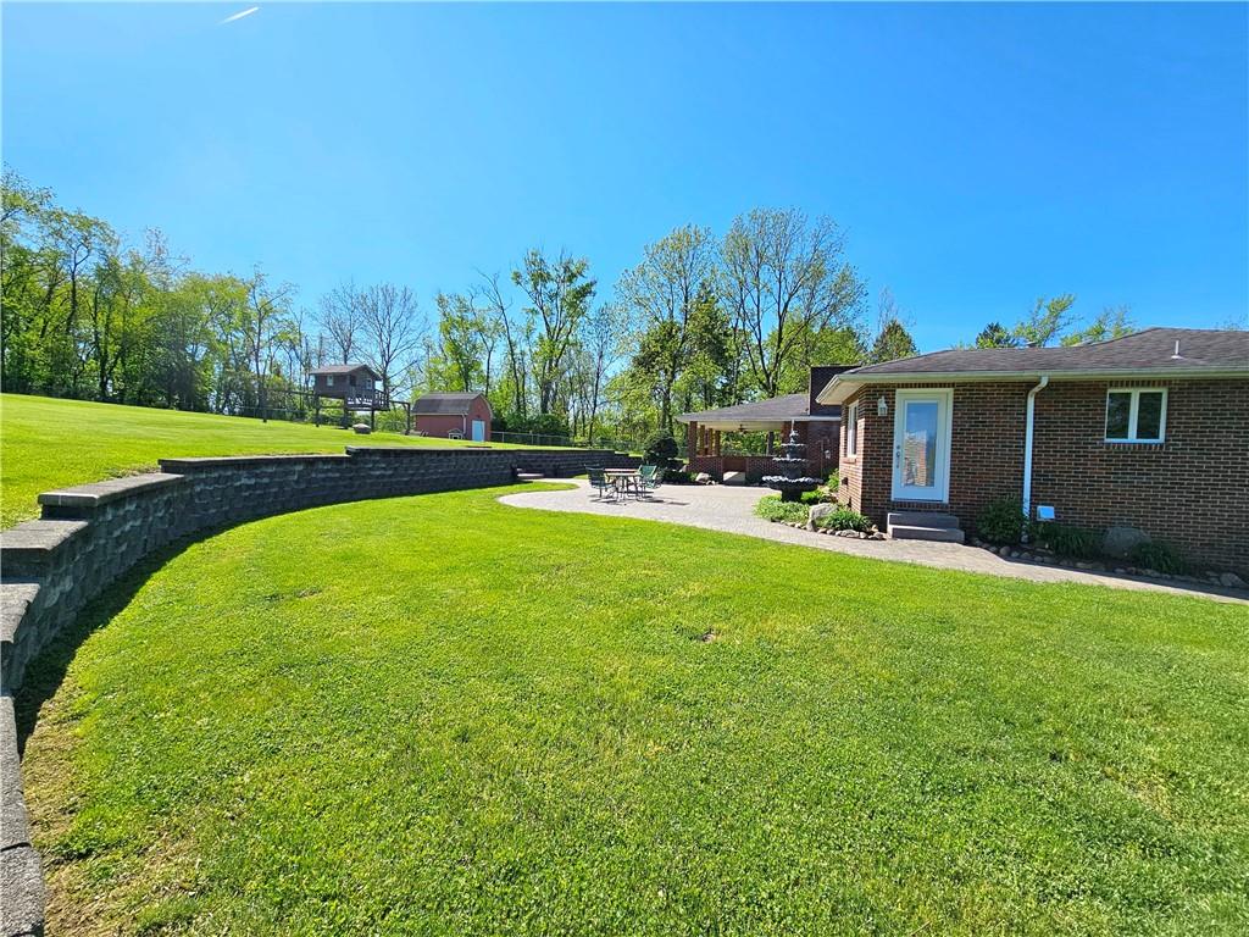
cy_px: 468
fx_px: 469
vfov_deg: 89.9
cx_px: 624
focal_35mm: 13
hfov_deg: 106.2
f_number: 2.2
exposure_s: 1/3333
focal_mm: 2.2
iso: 50
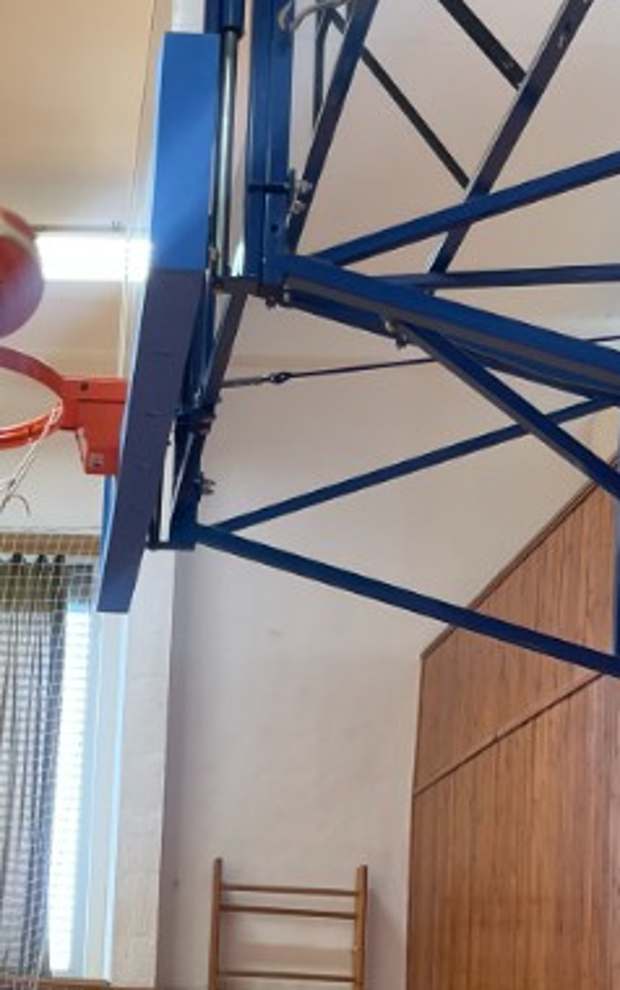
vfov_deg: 33.1
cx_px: -52
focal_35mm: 58
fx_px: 1566
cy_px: 909
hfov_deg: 21.3
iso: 125
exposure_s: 1/100
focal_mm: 4.2
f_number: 1.6
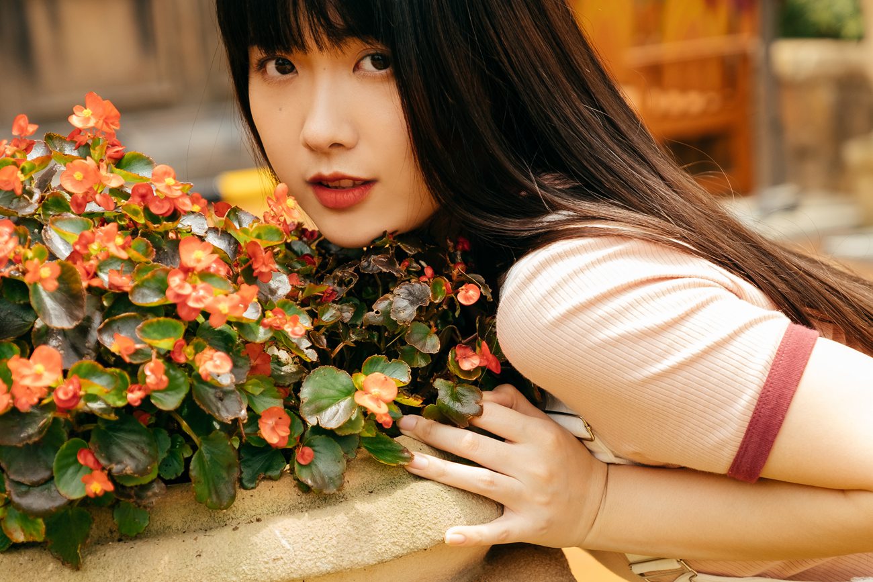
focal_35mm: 66
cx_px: 436
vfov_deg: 20.6
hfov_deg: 30.5
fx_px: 1601
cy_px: 291
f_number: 2.8
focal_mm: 44.1
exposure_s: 1/480
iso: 100
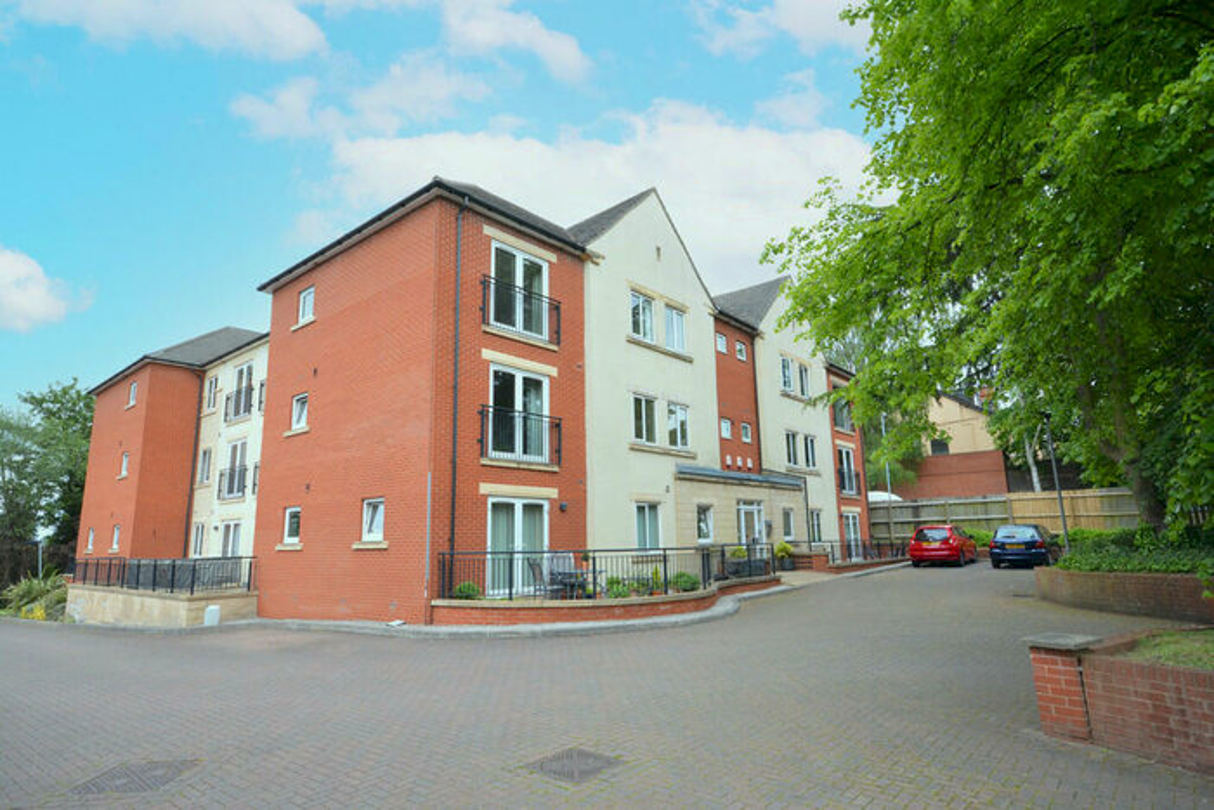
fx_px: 658
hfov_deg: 85.4
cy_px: 405
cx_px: 607
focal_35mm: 20
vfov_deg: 63.2
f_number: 10
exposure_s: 1/400
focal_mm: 13
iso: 1600
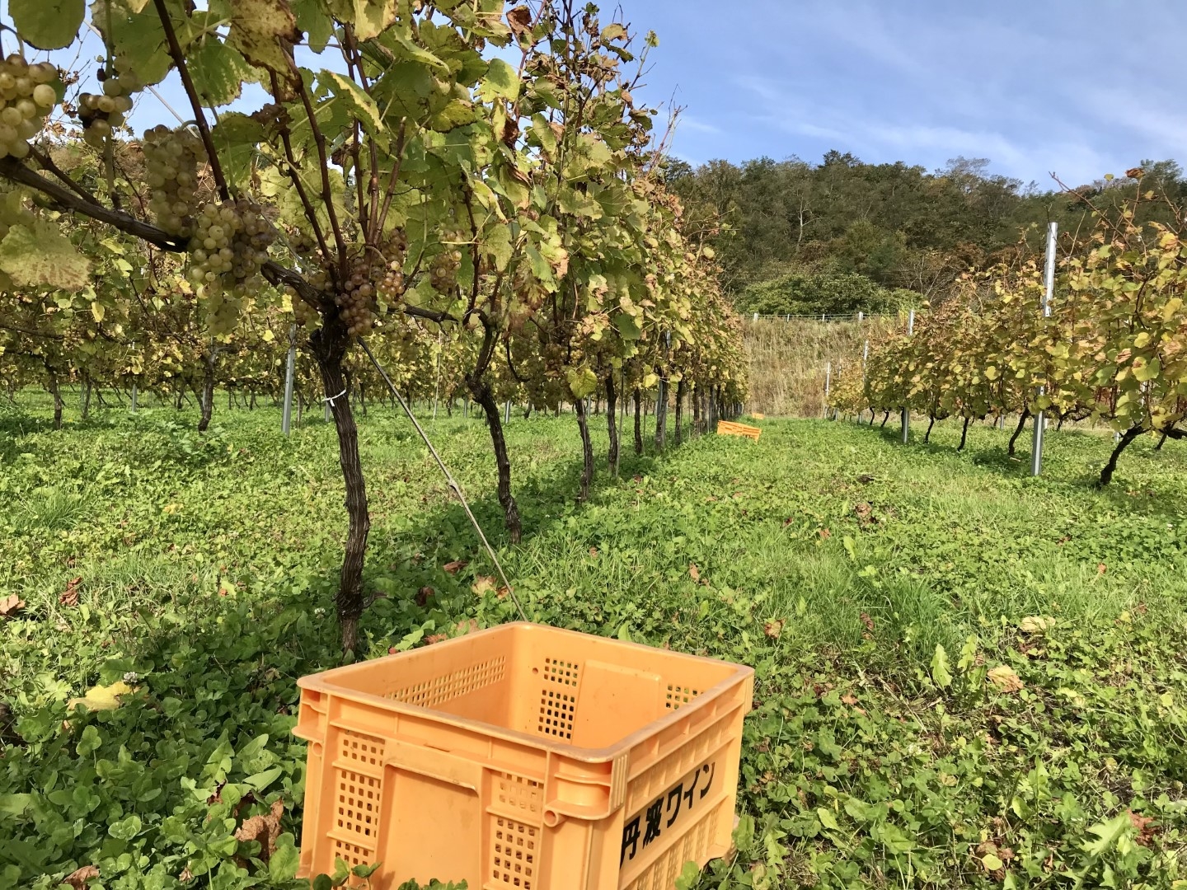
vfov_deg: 49.7
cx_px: 594
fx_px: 960
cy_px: 445
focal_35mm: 28
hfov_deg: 63.4
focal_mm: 4
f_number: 1.8
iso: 20
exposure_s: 1/1030
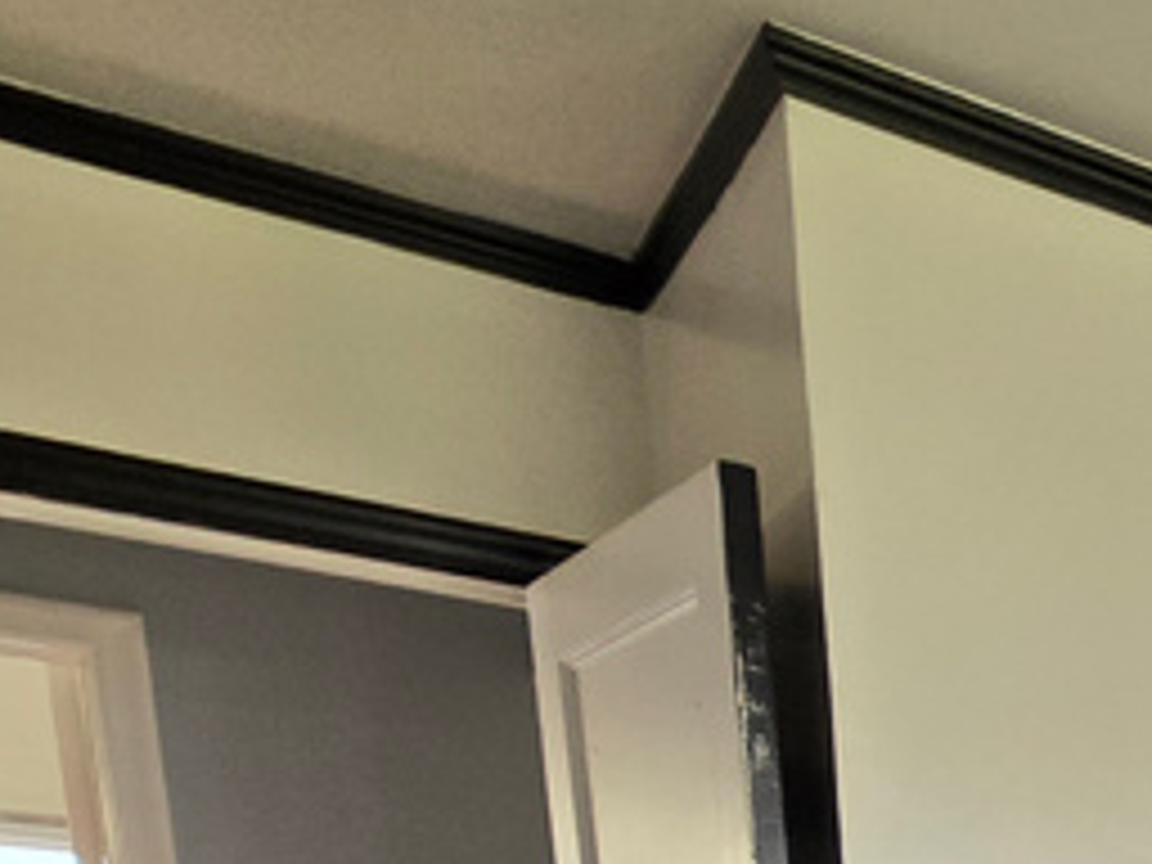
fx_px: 1731
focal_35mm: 52
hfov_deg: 23.4
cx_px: 1971
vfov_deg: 20.4
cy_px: 1530
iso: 125
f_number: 2.2
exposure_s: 1/60
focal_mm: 2.2
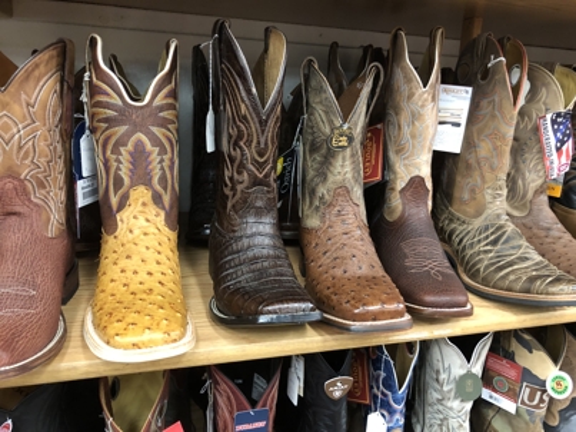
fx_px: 466
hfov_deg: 63.5
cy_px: 216
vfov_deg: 49.7
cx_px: 288
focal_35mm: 28
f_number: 1.8
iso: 80
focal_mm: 3.99
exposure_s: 1/7
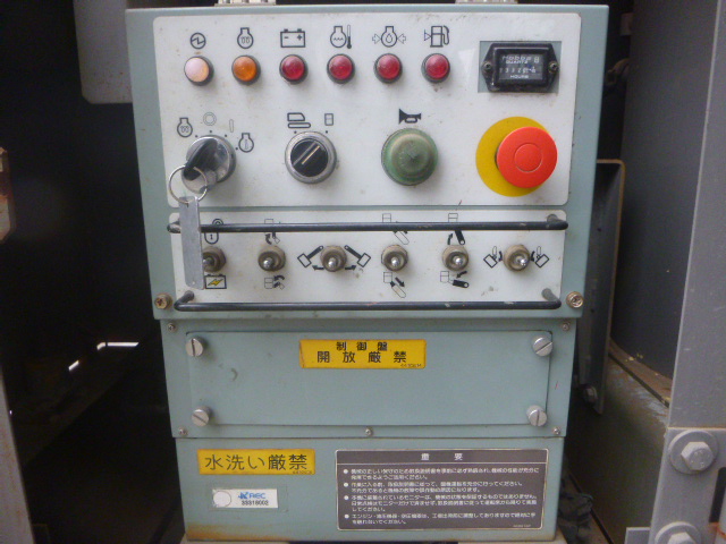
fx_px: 524
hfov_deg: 69.4
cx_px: 363
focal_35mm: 25
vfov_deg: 54.9
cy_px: 272
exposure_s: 1/60
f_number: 3.9
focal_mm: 4.5
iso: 320
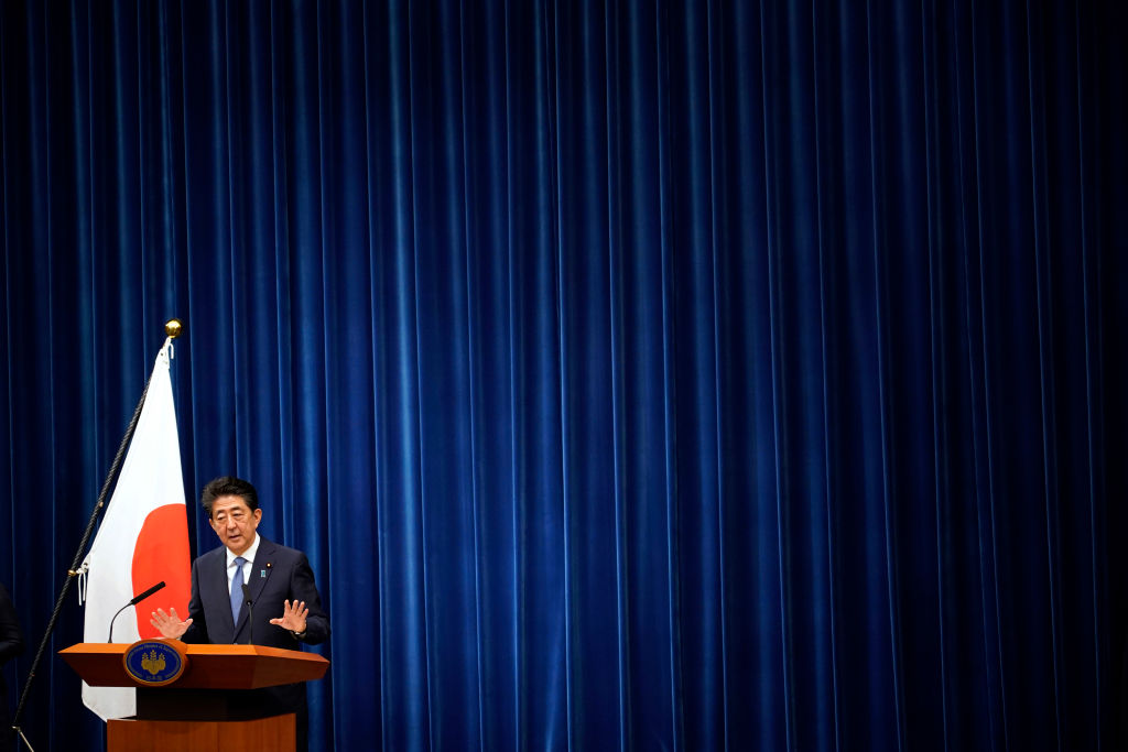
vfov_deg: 13.0
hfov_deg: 19.5
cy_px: 376
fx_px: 3290
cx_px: 564
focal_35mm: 105
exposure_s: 1/320
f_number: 4
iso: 2000
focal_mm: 105
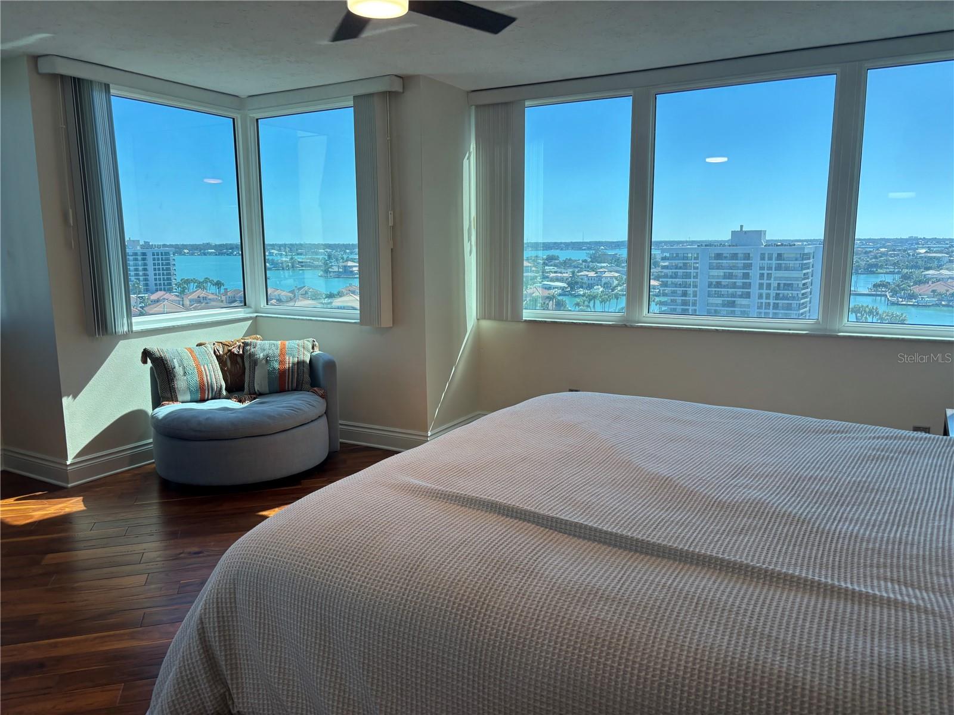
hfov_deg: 67.3
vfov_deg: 53.1
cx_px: 477
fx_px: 717
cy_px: 358
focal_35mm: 26
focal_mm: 5.96
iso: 40
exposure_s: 1/120
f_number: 1.6
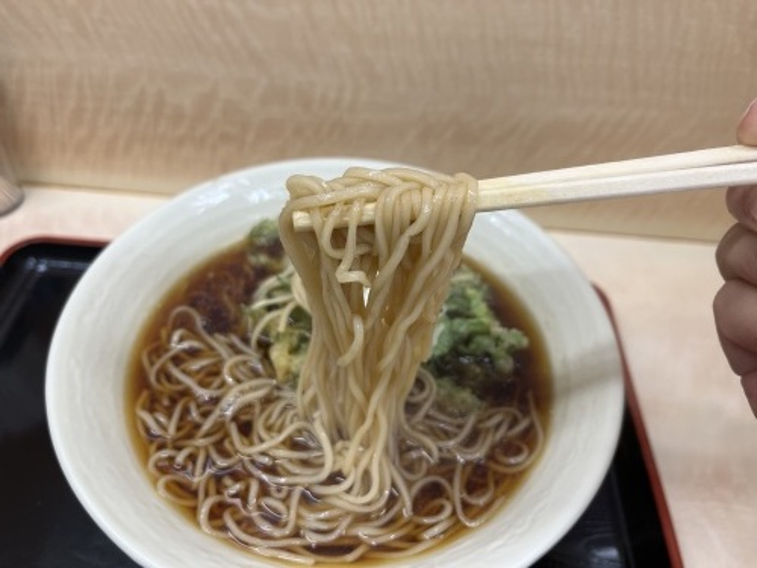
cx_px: 378
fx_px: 569
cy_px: 284
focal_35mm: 26
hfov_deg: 67.3
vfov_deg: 53.1
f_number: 1.6
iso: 64
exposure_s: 1/100
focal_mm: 5.1
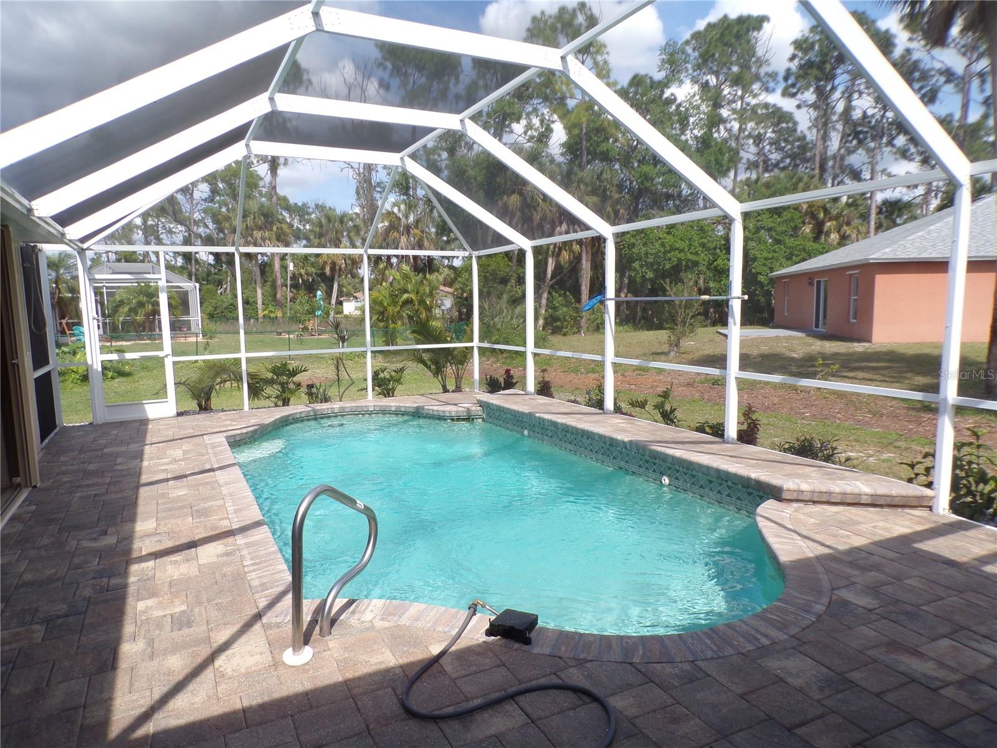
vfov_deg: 56.8
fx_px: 691
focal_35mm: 24
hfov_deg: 71.6
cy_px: 374
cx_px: 498
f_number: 5.8
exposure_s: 1/150
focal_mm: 4.3
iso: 80
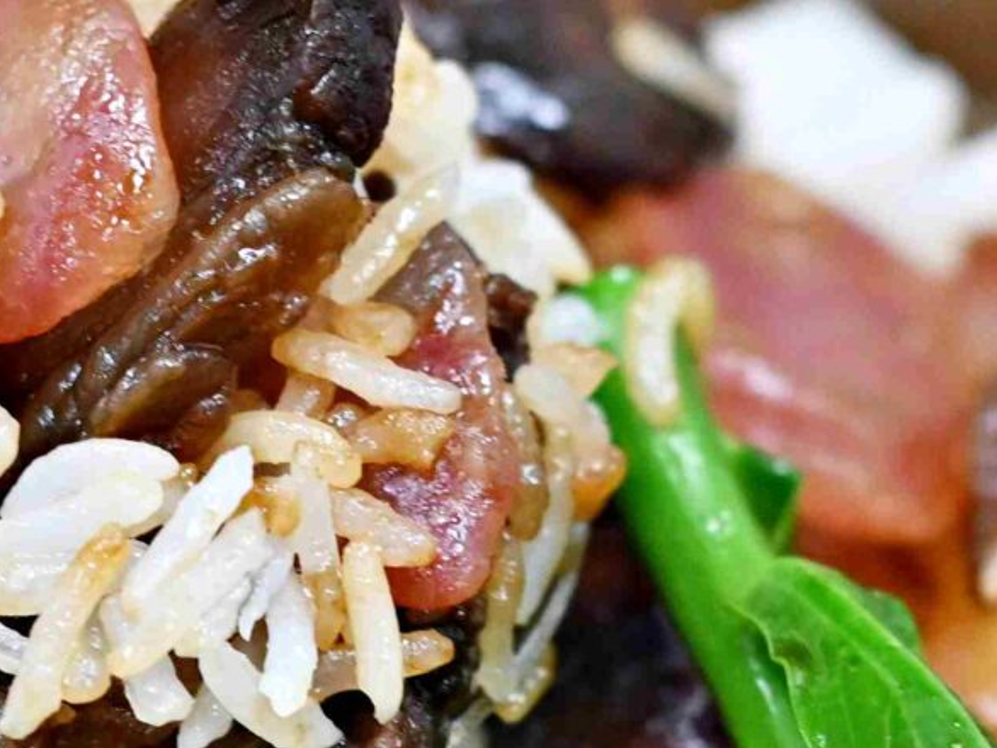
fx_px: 9076
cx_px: 184
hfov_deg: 6.3
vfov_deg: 4.7
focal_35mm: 315
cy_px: 689
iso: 900
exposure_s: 1/200
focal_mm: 50
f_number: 3.2
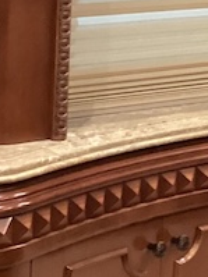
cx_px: 102
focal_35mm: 156
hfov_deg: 9.5
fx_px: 1251
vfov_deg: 12.5
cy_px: 4
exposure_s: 1/30
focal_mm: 3.3
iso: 640
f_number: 2.4
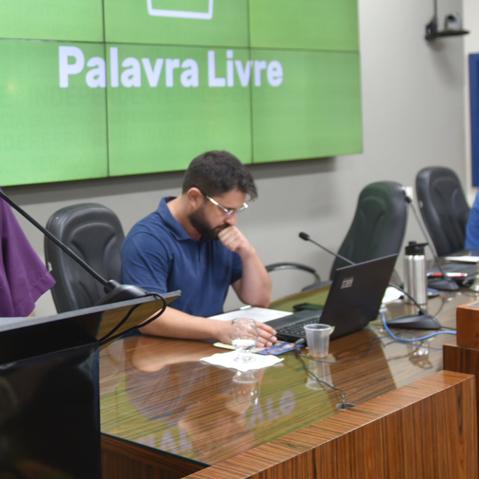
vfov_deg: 28.4
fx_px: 939
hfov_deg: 27.3
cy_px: 151
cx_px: 22
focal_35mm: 60
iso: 800
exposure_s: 1/60
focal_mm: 24
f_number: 3.2
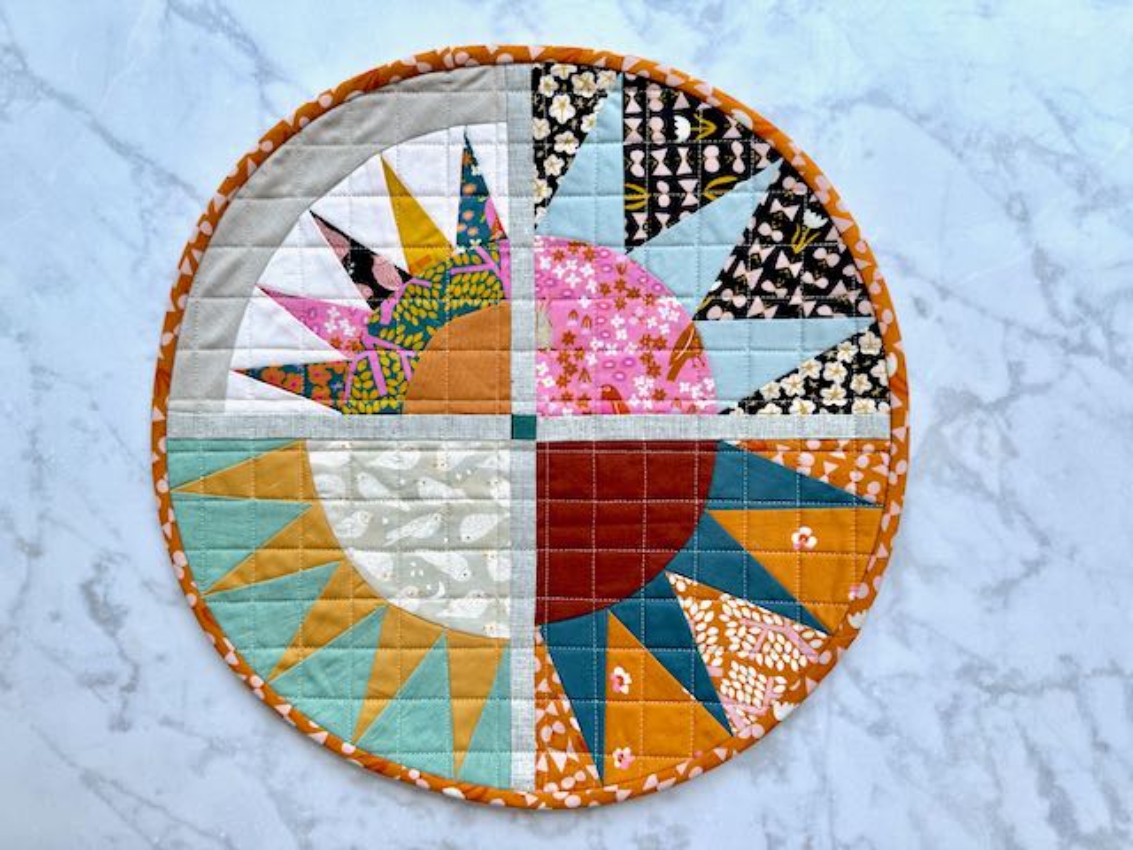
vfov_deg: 56.8
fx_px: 786
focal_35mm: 24
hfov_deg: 71.6
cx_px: 566
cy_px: 425
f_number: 1.78
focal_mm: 6.76
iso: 80
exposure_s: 1/780
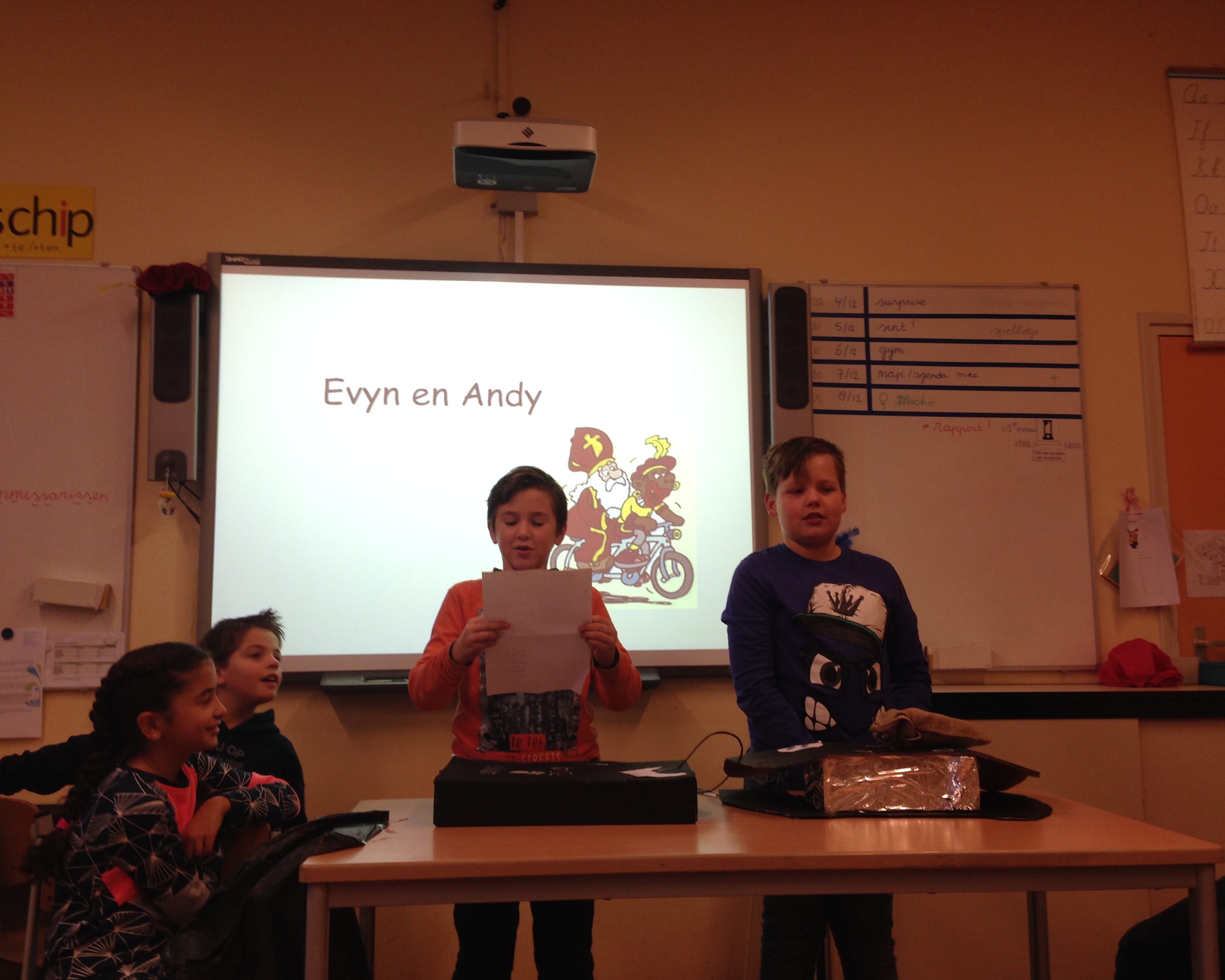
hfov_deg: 51.5
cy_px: 493
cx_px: 620
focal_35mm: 35
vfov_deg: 42.2
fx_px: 1269
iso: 50
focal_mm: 4.12
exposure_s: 1/30
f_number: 2.4
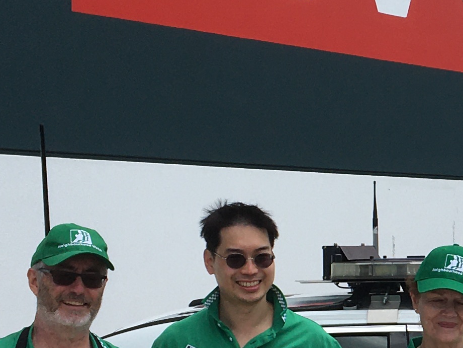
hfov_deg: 14.9
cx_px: 580
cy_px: 291
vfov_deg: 11.6
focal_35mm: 127
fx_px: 1699
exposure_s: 1/1538
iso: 25
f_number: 2.2
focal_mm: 4.15
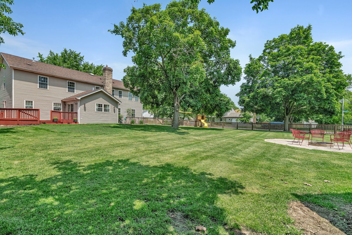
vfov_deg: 73.8
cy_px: 118
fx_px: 156
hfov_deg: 96.7
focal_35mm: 16
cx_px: 176
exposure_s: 1/320
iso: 500
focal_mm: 16
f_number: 9
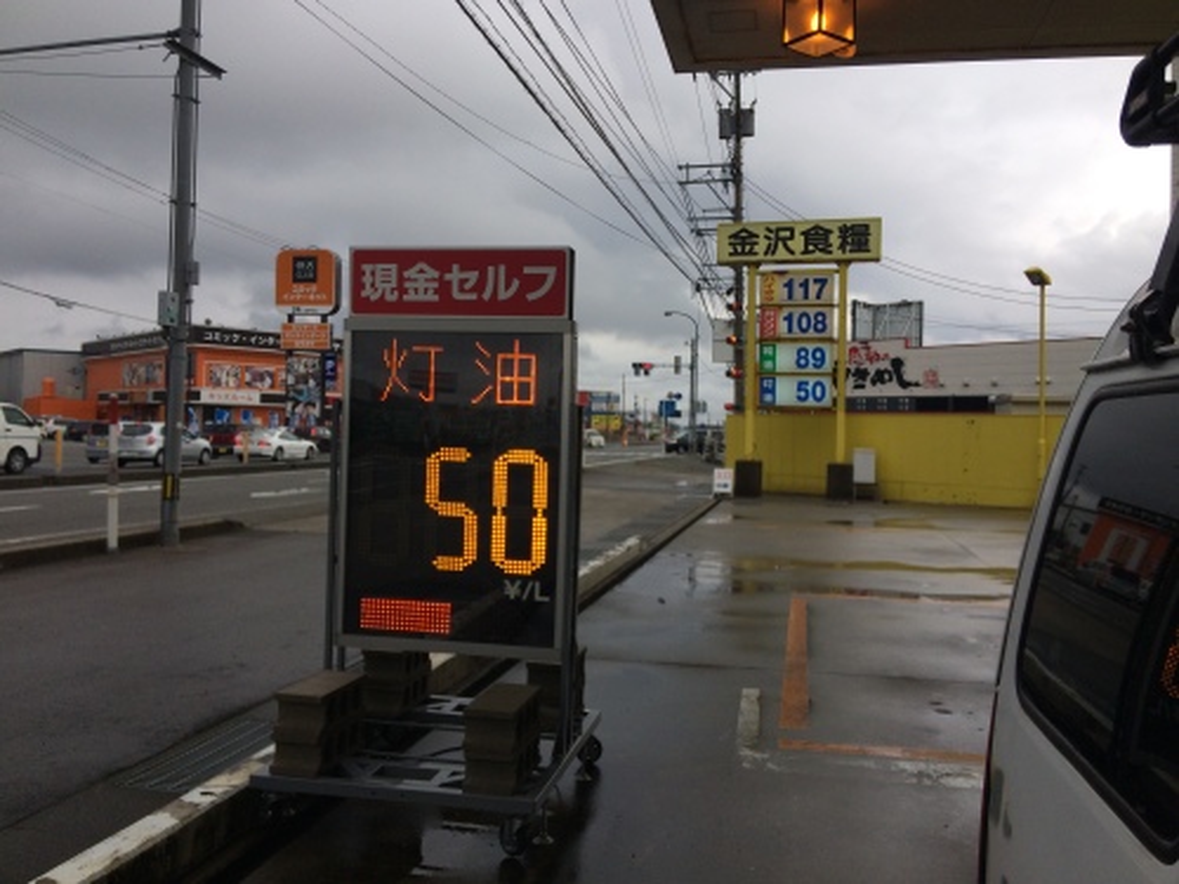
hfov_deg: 61.7
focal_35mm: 29
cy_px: 442
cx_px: 590
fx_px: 988
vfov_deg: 48.2
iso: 32
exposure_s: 1/1208
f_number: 2.2
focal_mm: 4.15
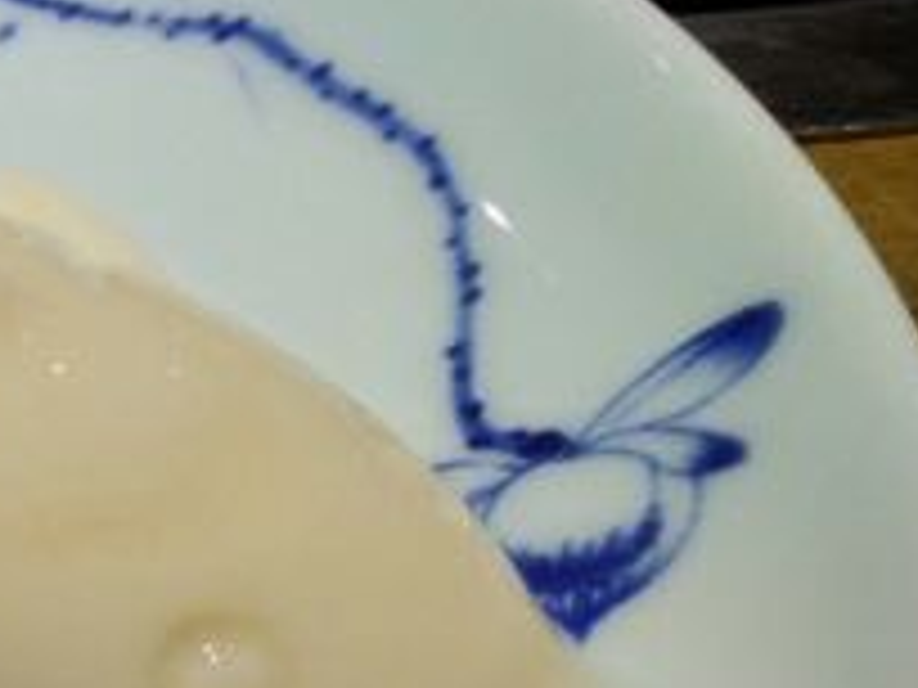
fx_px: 2095
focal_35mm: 79
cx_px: -634
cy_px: 985
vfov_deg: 17.1
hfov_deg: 19.7
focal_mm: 4.04
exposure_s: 1/25
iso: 200
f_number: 2
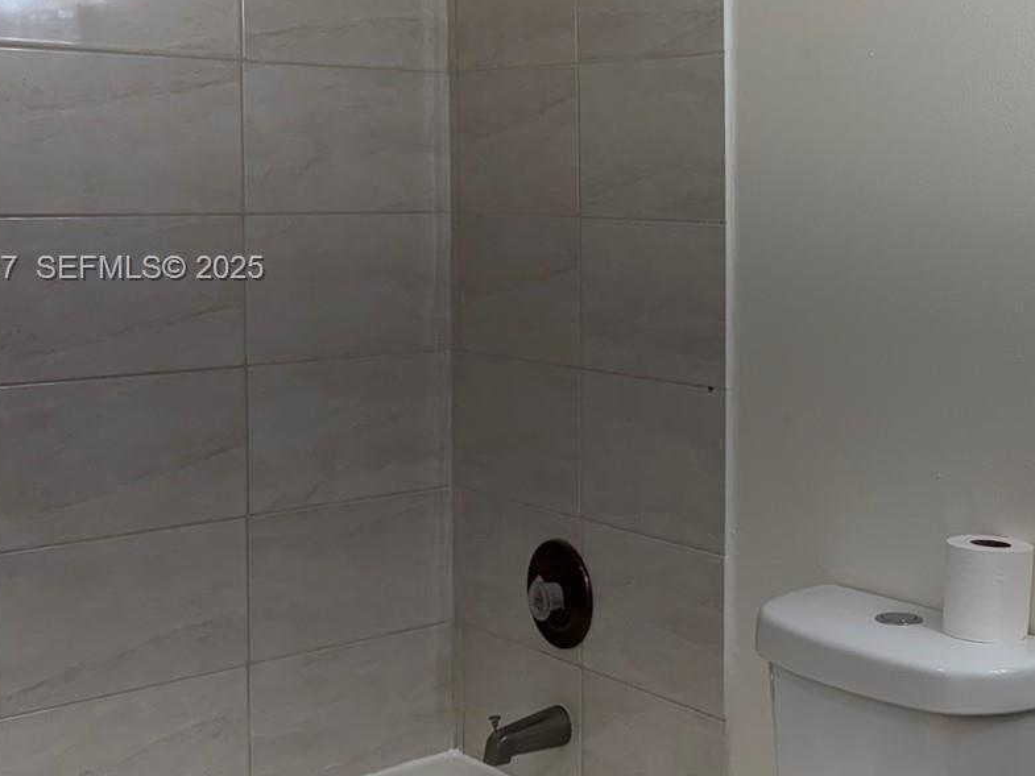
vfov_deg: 27.4
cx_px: 908
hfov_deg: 34.4
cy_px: 270
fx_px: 1585
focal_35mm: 53
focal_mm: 5.96
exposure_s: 1/192
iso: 50
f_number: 1.6
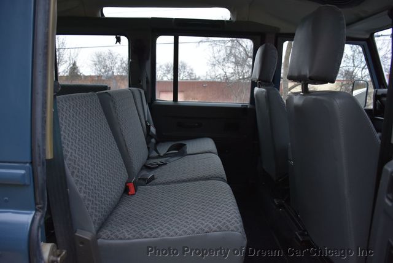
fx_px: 295
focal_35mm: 27
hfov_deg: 67.3
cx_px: 196
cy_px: 132
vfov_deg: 48.0
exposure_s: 1/60
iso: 720
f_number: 3.5
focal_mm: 18
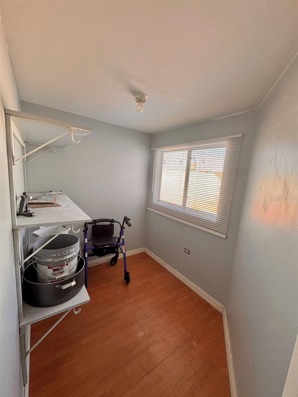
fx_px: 161
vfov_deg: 102.1
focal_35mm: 14
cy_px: 198
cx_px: 149
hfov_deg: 85.7
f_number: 2.2
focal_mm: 2.22
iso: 64
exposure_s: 1/99
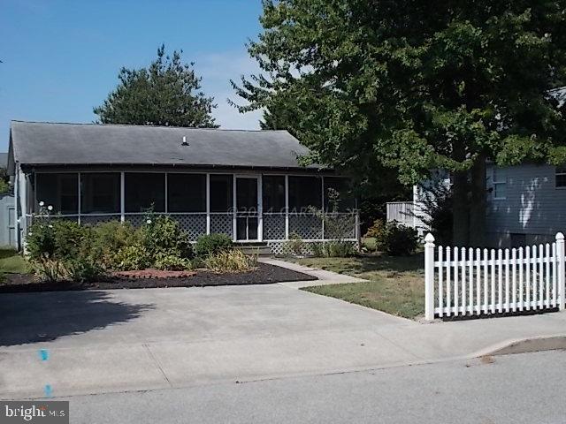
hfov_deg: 42.9
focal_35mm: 44
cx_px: 283
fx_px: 719
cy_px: 212
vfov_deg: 32.9
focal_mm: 7.9
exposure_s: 1/125
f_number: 10.6
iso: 80
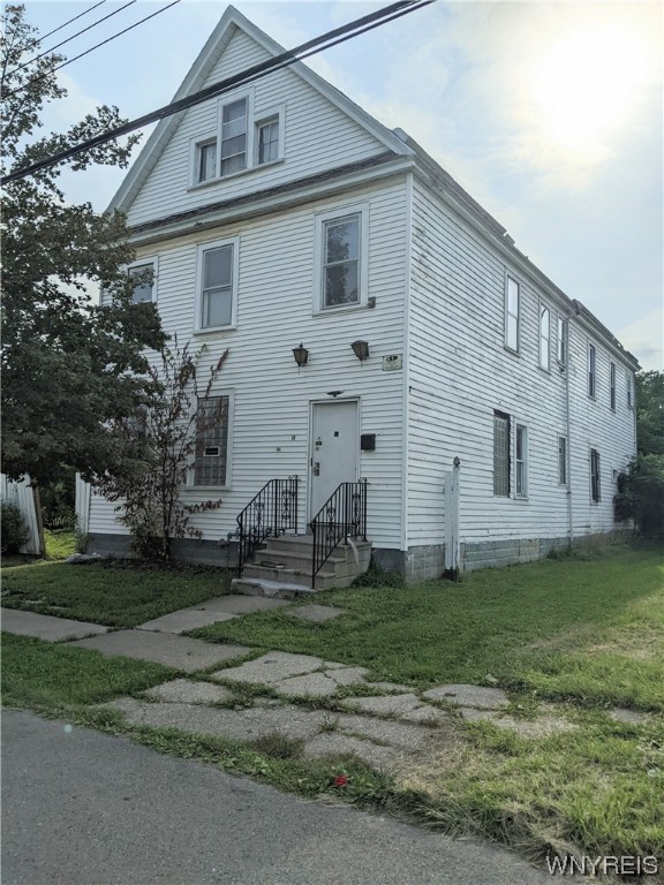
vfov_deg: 65.3
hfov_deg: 51.4
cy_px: 442
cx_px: 332
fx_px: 691
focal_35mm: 27
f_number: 1.8
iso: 40
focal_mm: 4.44
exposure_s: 1/11765
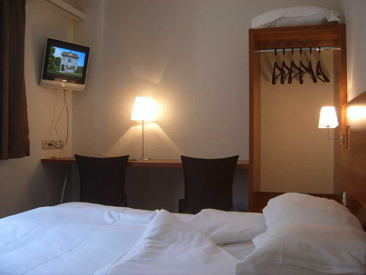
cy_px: 138
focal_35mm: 35
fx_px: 370
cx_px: 183
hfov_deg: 52.6
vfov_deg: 40.7
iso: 83
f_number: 2.8
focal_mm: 5.8
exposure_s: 1/30
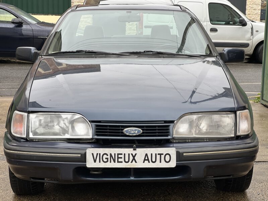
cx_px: 134
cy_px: 100
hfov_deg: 25.3
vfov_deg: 19.1
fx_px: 596
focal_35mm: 77
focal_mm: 9
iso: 40
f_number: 2.8
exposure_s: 1/121
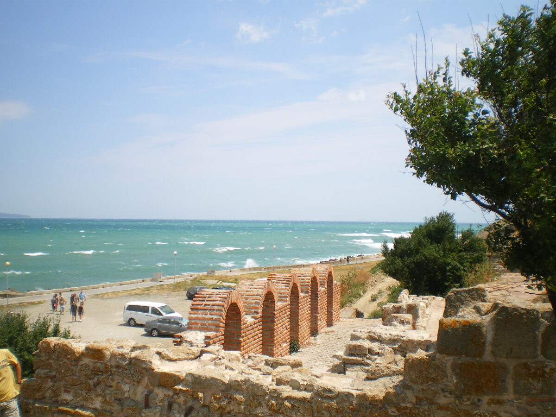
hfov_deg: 51.4
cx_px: 278
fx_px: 578
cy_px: 208
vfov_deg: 39.7
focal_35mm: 36
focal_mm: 6.3
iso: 50
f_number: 4.6
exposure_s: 1/400
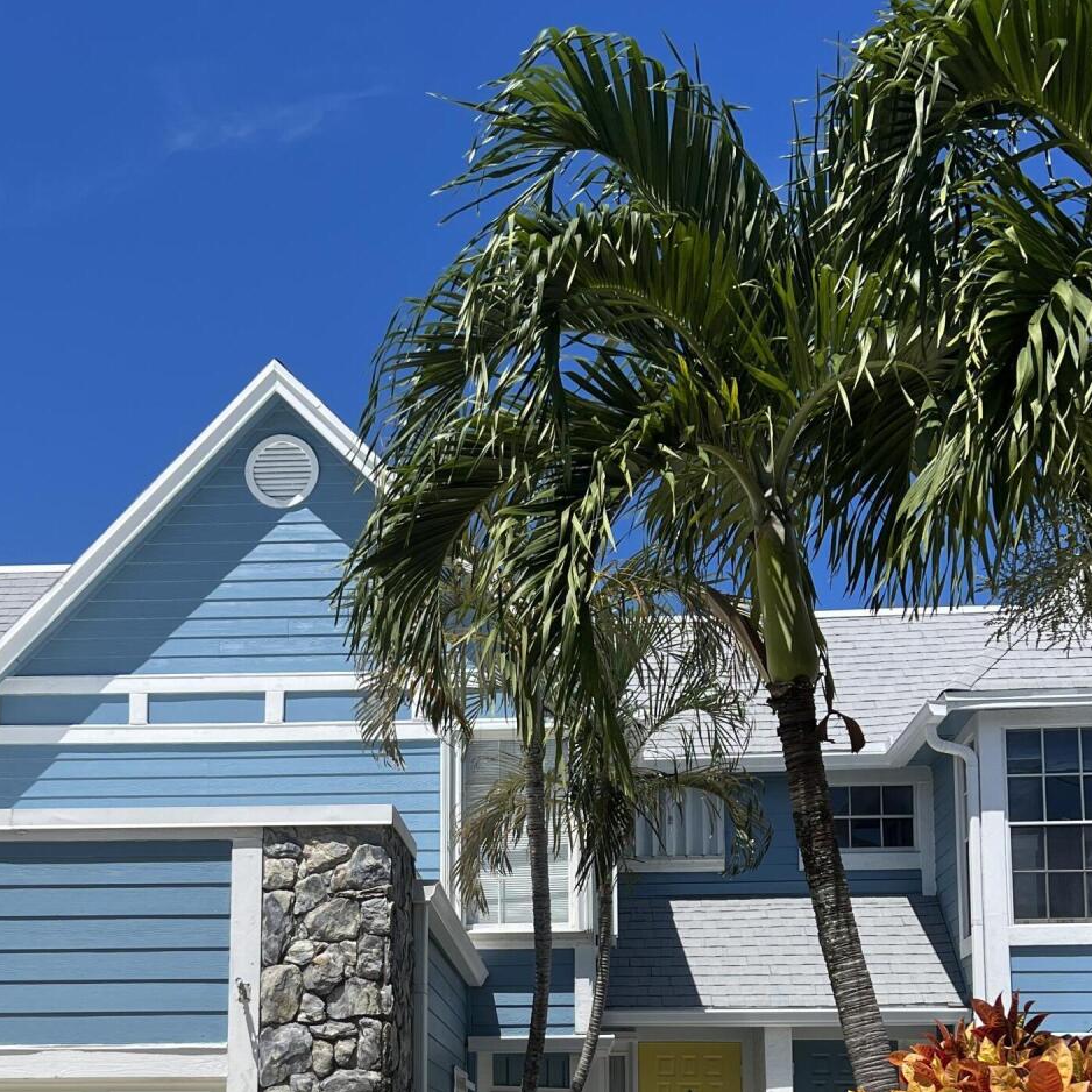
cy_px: 958
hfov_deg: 34.6
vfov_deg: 33.1
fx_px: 1749
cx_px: 440
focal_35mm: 49
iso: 50
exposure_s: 1/6211
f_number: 1.5
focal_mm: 5.7
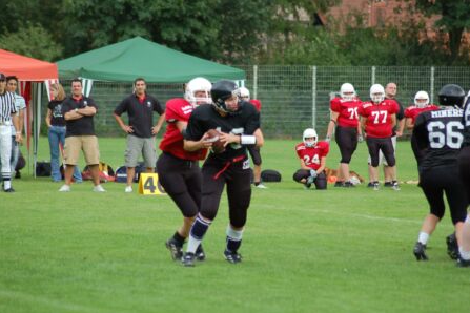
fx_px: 3368
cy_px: 156
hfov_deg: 8.0
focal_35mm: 258
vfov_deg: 5.3
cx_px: 236
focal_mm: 170
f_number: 4.8
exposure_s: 1/500
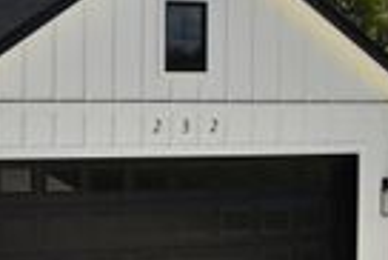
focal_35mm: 55
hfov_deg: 27.5
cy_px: 104
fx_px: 593
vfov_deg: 24.6
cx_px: -163
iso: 100
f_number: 9
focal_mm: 10
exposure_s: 1/320
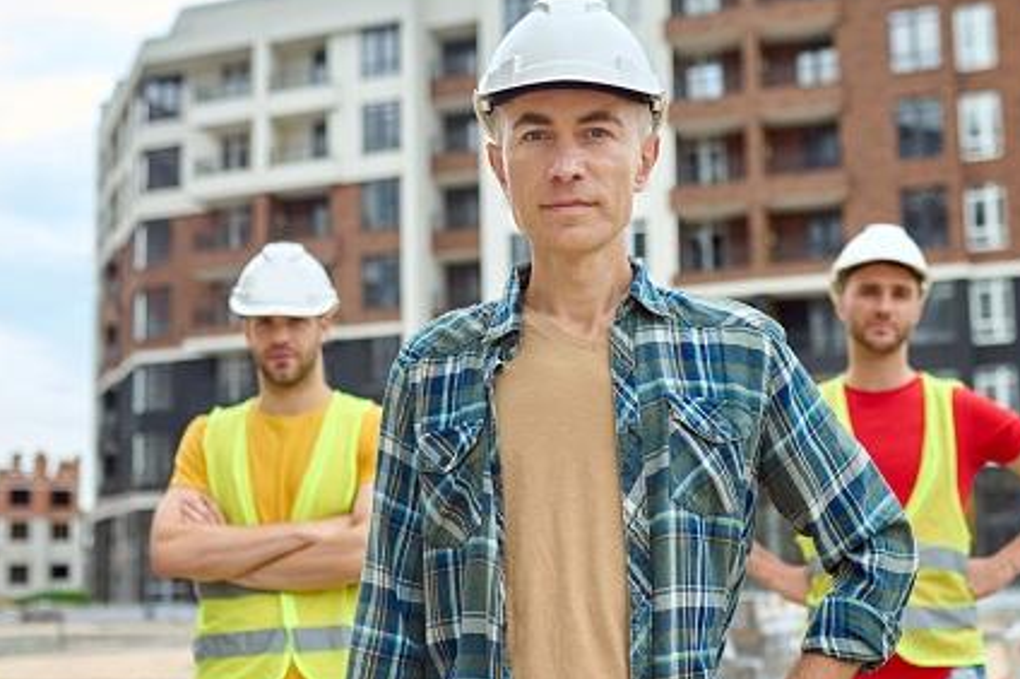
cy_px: 420
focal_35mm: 50
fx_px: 1416
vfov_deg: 26.9
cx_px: 588
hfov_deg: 39.5
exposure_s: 1/1250
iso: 500
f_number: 2.5
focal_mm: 35
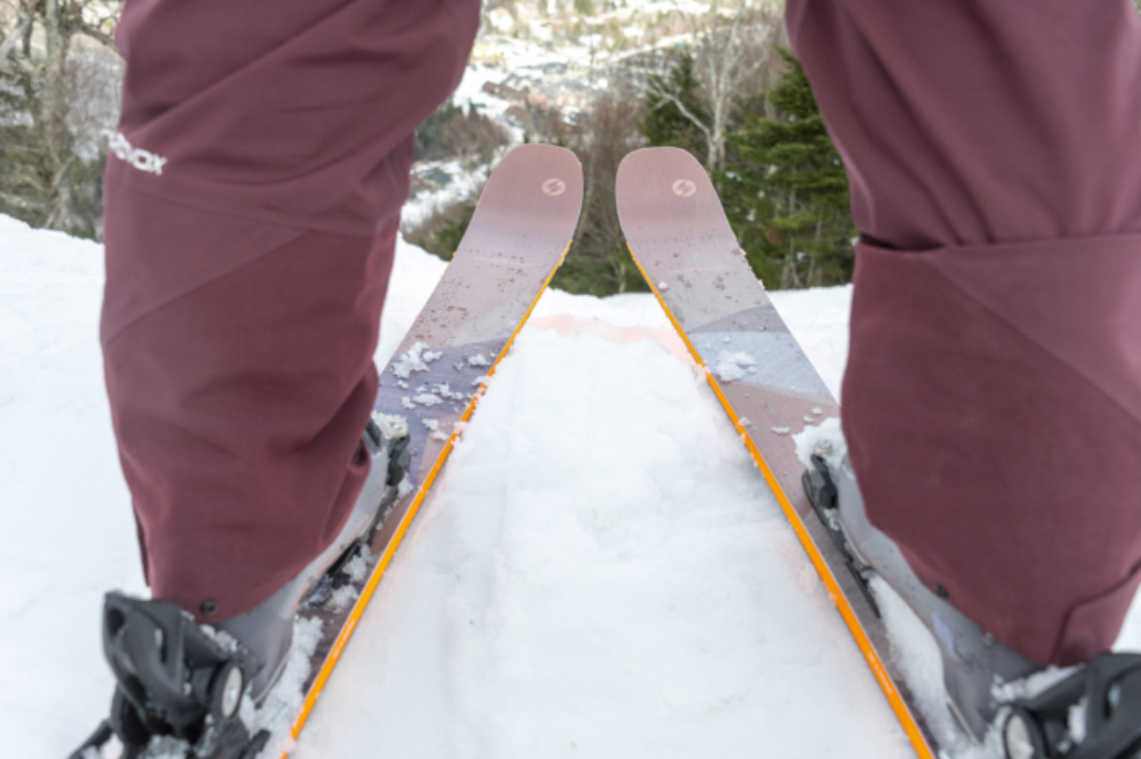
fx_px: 1330
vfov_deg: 31.9
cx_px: 570
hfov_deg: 46.4
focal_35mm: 42
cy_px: 380
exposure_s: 1/1000
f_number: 6.3
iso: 800
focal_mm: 42
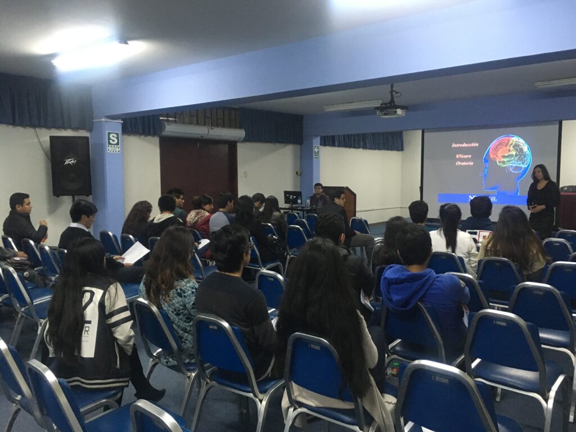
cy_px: 216
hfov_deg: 61.7
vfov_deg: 48.2
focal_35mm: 29
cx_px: 288
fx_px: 483
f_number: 2.2
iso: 200
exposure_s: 1/30
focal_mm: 4.15
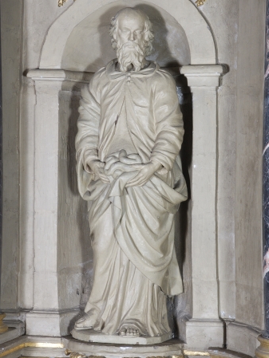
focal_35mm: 115
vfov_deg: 17.1
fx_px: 1191
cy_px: 174
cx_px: 135
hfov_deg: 12.9
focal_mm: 70
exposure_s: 1/30
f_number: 11
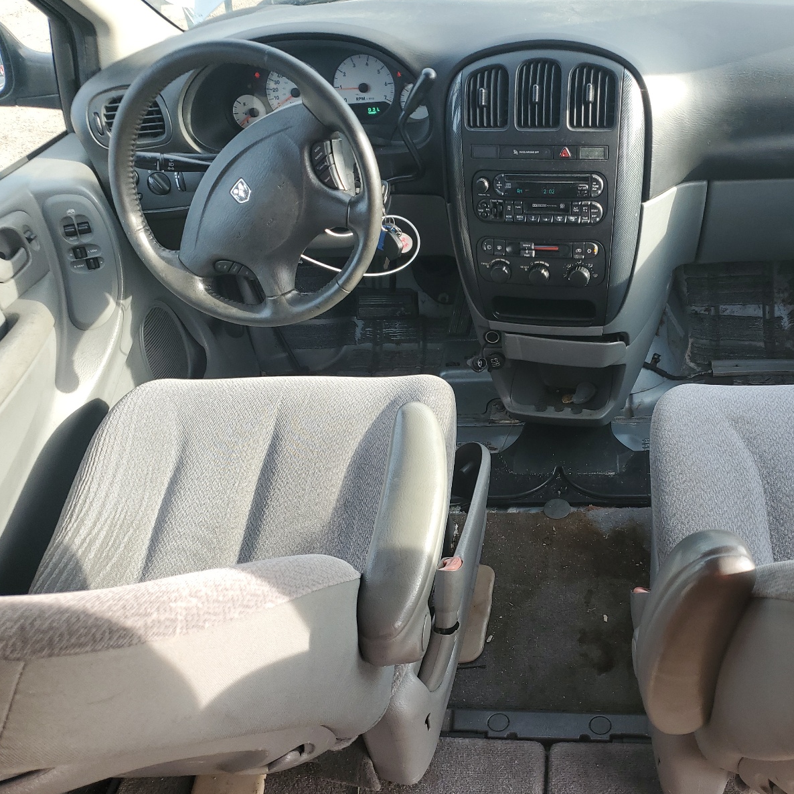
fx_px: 804
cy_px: 397
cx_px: 509
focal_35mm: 31
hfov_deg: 51.8
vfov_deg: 52.5
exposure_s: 1/185
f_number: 1.5
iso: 50
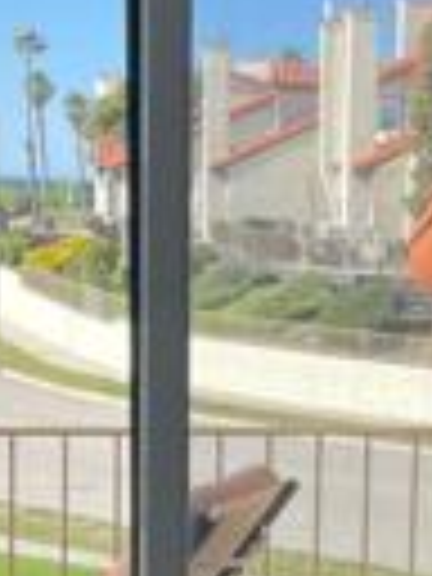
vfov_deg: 14.9
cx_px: 302
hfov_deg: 11.4
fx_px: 2163
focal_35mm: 130
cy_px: 598
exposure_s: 1/924
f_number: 1.5
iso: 50
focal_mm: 5.7
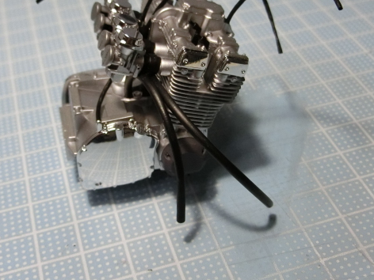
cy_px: 118
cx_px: 162
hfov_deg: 31.6
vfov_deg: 24.0
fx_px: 659
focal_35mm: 61
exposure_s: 1/200
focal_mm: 8
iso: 800
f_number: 4.4
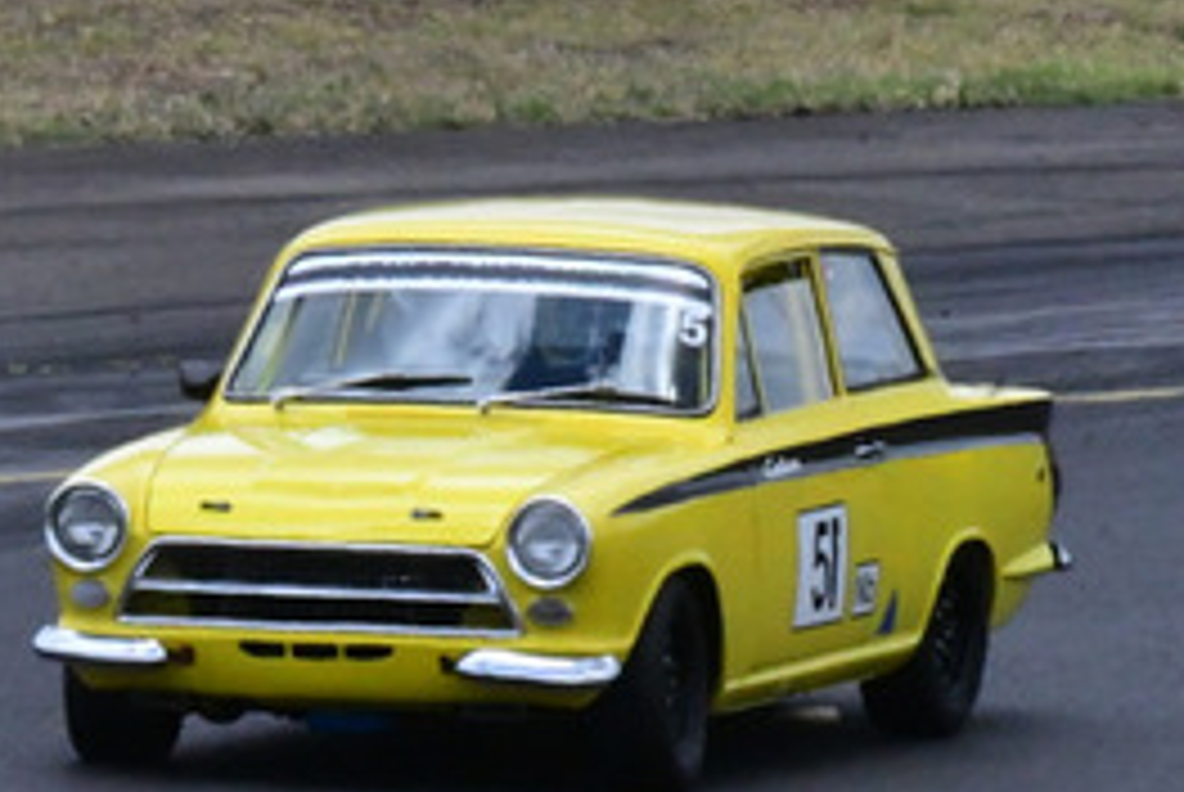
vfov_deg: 0.8
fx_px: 57059
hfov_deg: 1.2
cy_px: 459
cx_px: 59
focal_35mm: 1733
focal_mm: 380
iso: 5000
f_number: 32
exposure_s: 1/640
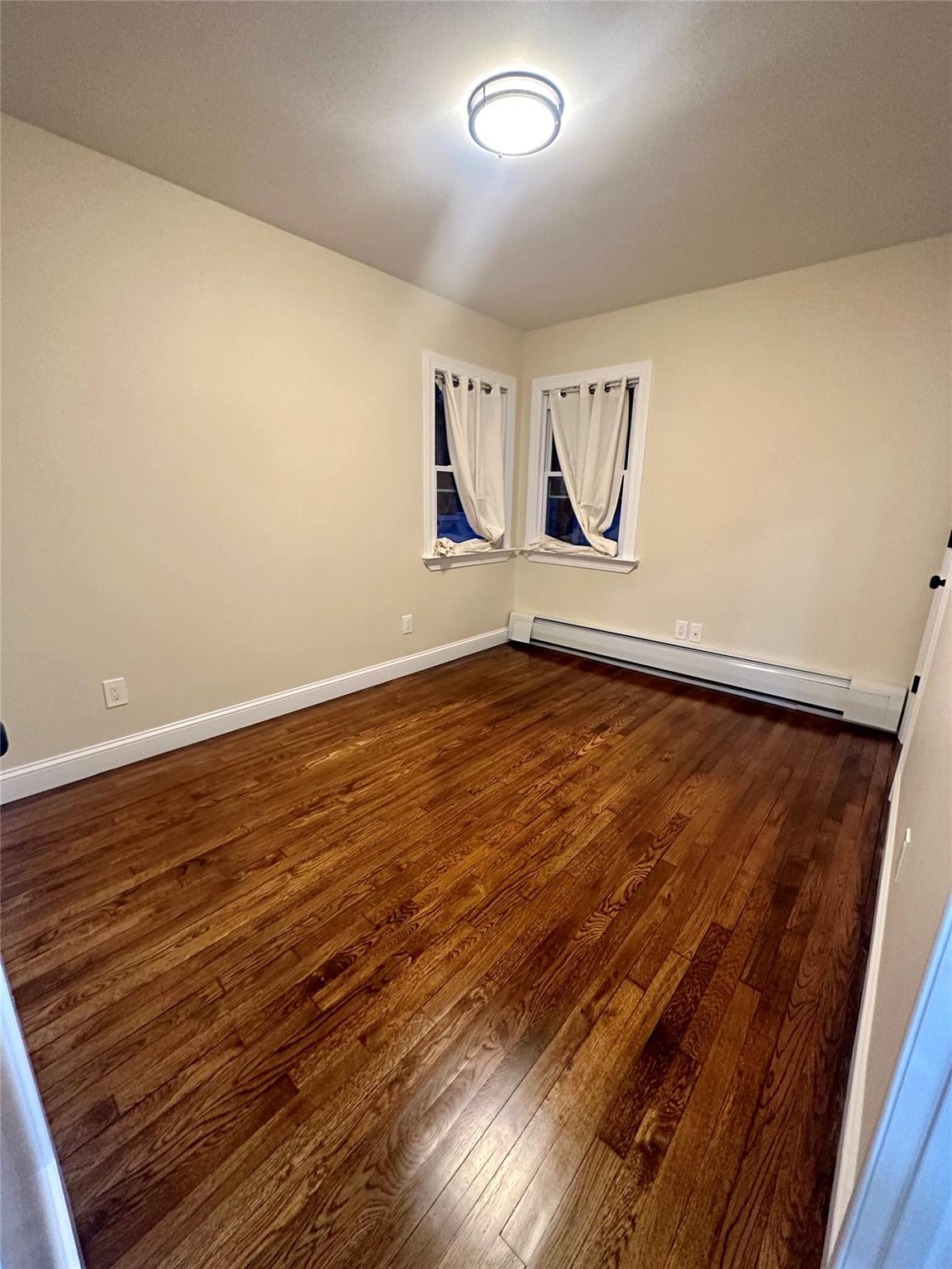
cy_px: 634
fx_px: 513
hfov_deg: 85.7
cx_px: 476
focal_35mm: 14
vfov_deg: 102.1
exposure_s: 1/60
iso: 500
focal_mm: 2.22
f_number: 2.2
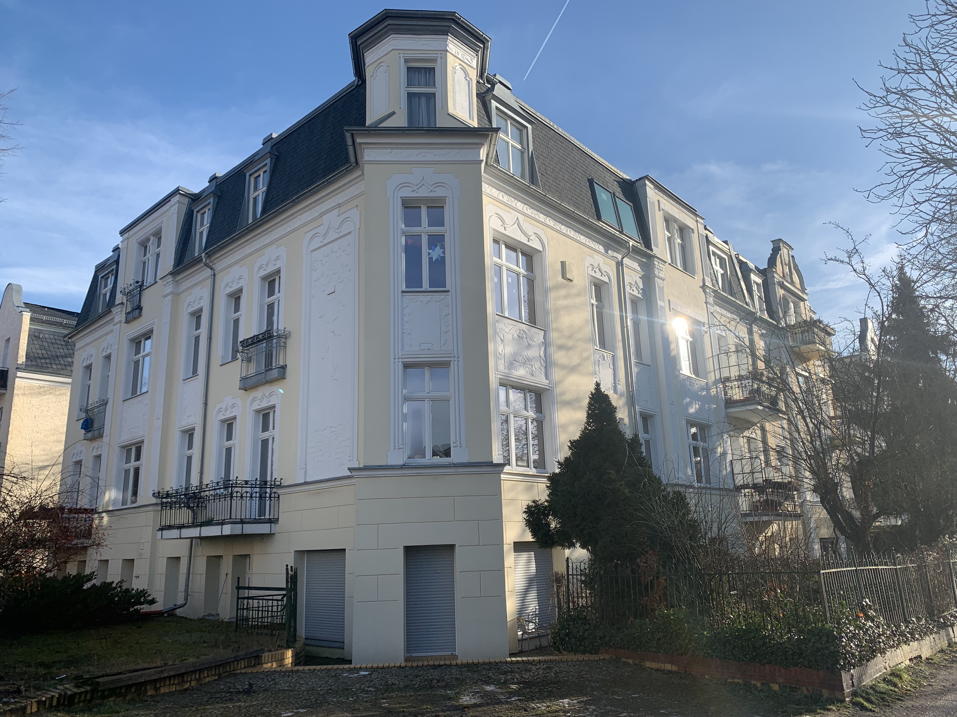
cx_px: 478
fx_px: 719
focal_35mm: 26
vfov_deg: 53.1
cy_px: 358
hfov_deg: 67.3
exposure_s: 1/1661
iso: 25
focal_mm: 4.25
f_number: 1.8
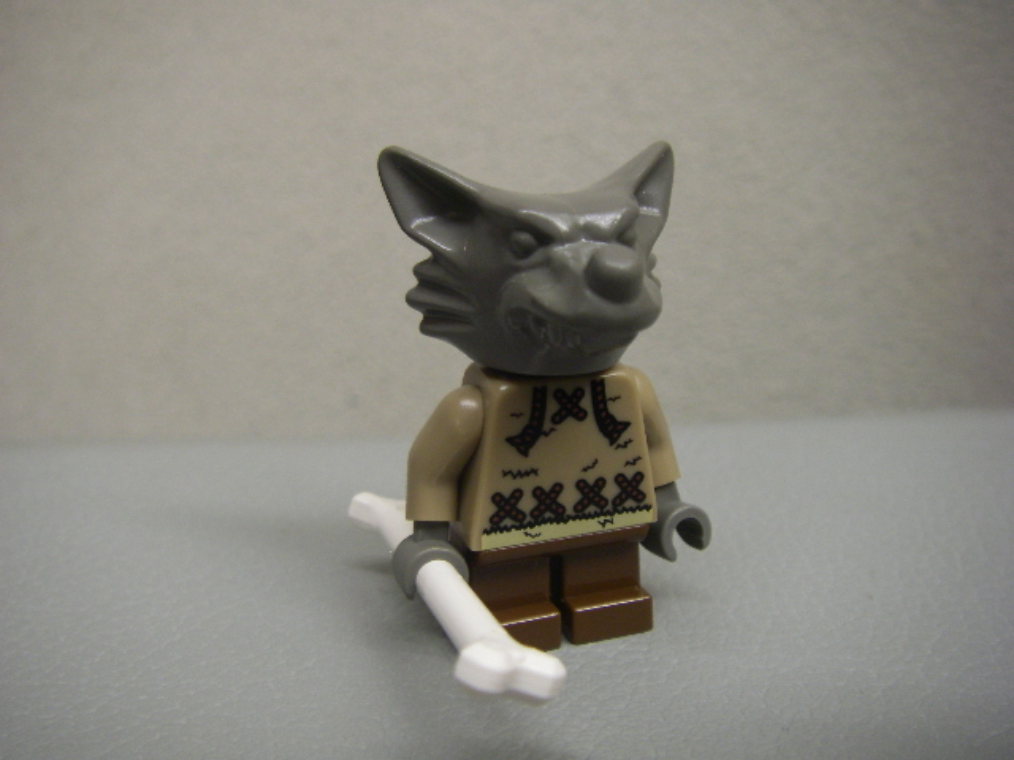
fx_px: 1113
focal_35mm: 38
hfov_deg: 49.0
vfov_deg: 37.7
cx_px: 507
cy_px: 380
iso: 160
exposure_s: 1/6
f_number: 3.3
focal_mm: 6.3
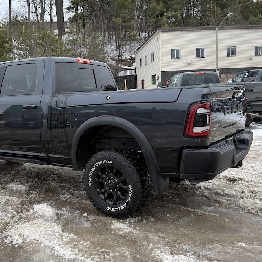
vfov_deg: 52.5
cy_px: 128
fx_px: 265
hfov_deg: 51.4
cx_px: 83
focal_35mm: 31
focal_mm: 6.76
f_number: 1.78
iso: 80
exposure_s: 1/1410
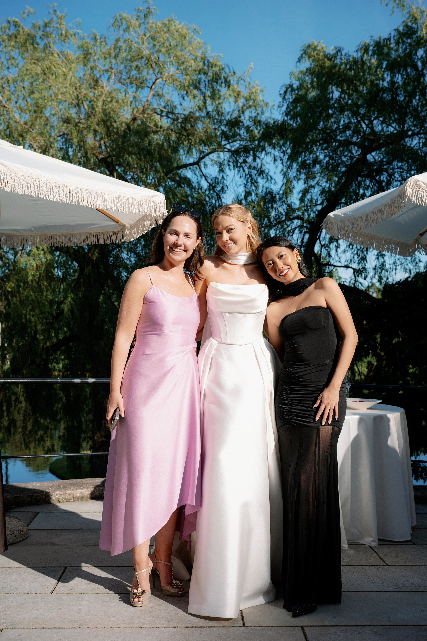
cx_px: 214
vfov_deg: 50.7
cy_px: 320
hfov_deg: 35.1
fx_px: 676
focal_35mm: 38
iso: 100
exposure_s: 1/1000
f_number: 5.6
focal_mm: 38
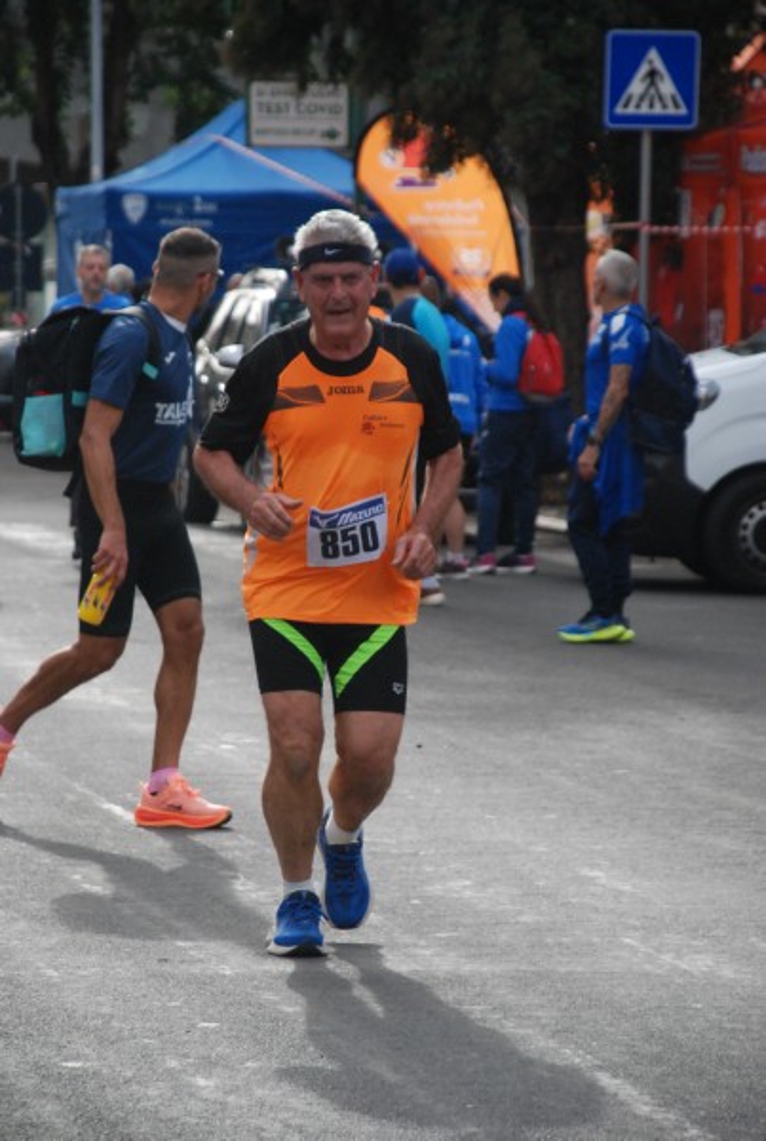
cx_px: 383
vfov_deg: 19.4
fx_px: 3334
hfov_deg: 13.1
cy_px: 570
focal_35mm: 105
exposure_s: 1/800
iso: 1000
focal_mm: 70
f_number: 5.6
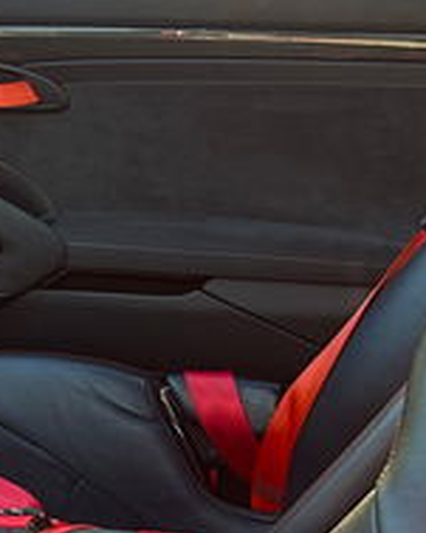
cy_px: 584
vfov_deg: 18.0
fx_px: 1625
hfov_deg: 14.4
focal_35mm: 103
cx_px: -110
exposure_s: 1/121
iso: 100
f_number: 1.5
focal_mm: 5.7
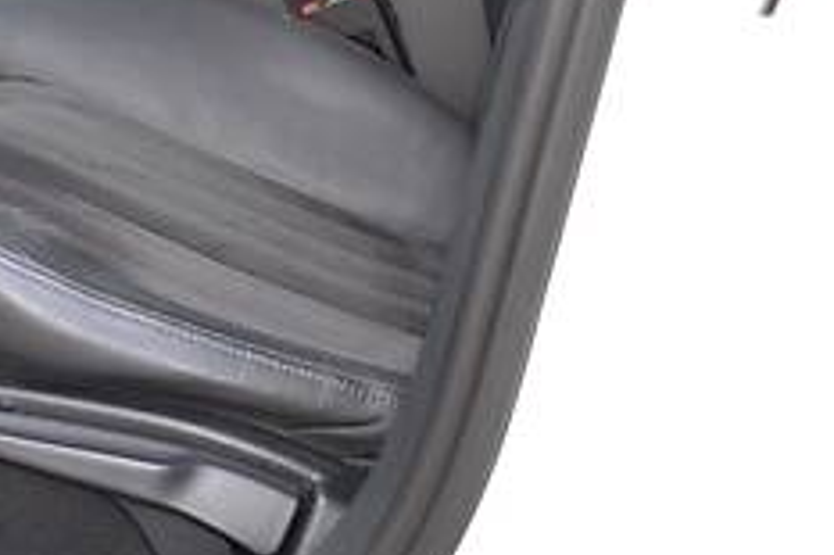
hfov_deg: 18.2
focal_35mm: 103
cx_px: -319
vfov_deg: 12.9
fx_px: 2384
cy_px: -129
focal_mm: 20
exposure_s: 1/125
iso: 220
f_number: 4
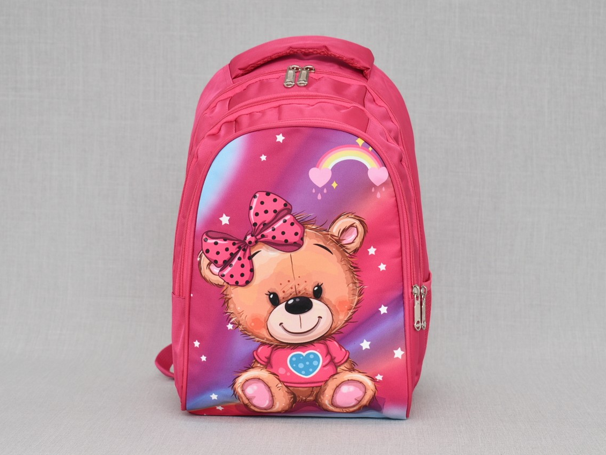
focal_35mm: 85
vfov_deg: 17.4
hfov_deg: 23.0
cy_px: 228
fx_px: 1488
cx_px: 299
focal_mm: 52
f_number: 5.6
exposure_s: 1/60
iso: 100
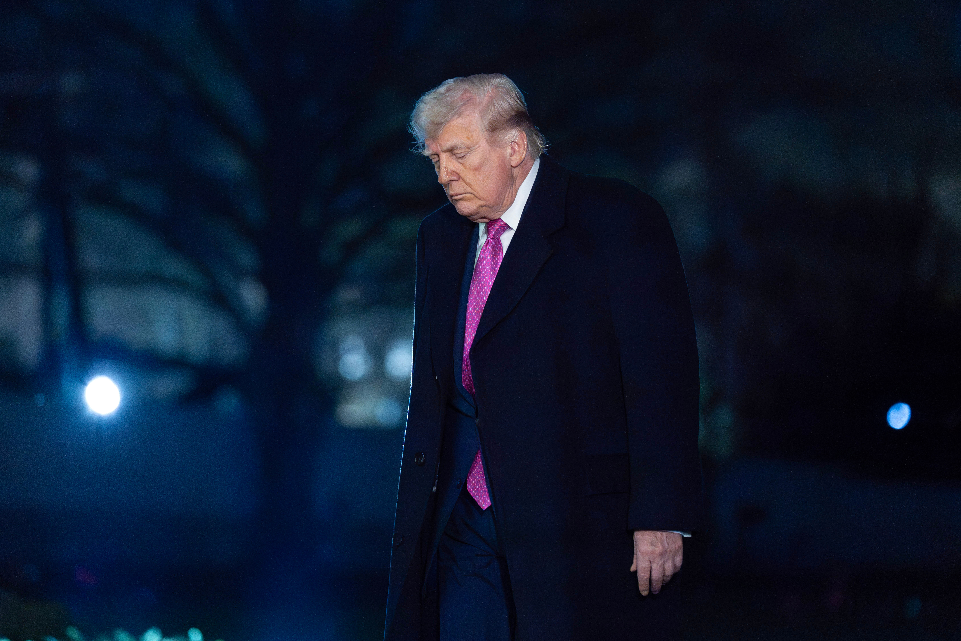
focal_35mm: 165
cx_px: 480
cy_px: 320
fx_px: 4404
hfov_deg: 12.5
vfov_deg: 8.3
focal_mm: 165
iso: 10000
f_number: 3.2
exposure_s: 1/200
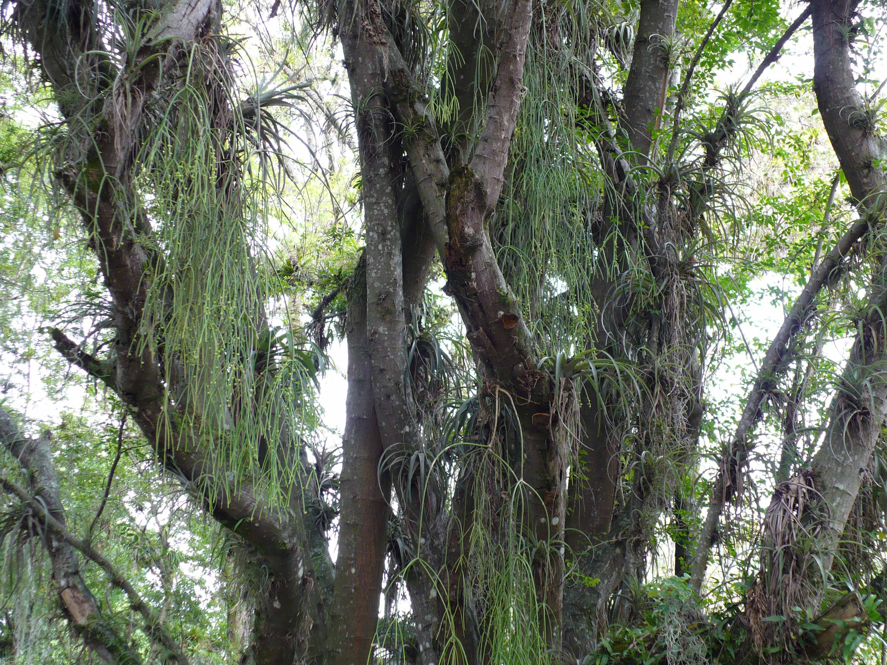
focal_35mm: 54
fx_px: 1384
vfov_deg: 27.0
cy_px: 332
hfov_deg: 35.5
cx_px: 444
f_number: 3.1
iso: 100
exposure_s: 1/30
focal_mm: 8.9
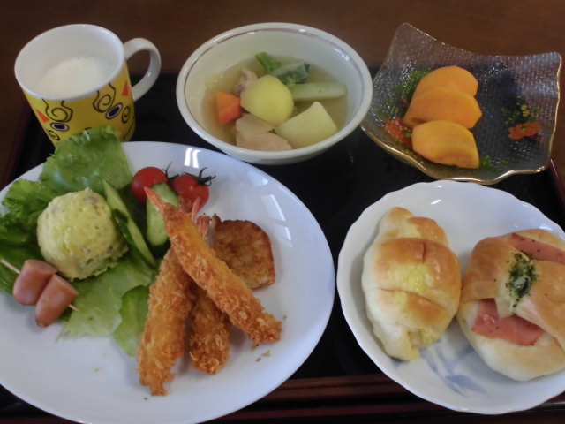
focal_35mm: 38
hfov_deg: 49.0
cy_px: 212
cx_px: 282
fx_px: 620
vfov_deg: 37.7
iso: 400
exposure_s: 1/40
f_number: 4.2
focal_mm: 6.9
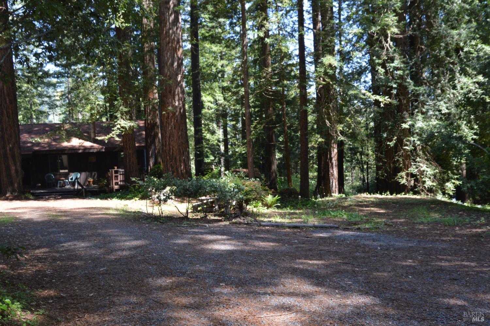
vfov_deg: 36.8
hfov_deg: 53.2
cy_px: 163
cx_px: 245
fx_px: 490
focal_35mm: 36
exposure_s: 1/125
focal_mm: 24
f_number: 5.6
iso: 400
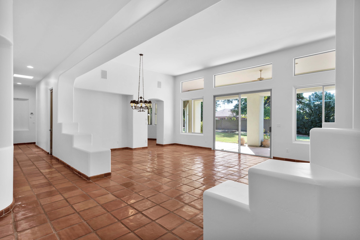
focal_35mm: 18
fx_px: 180
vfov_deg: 67.4
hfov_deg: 90.0
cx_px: 180
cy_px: 120
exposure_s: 1/8
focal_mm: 18
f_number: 8
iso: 100
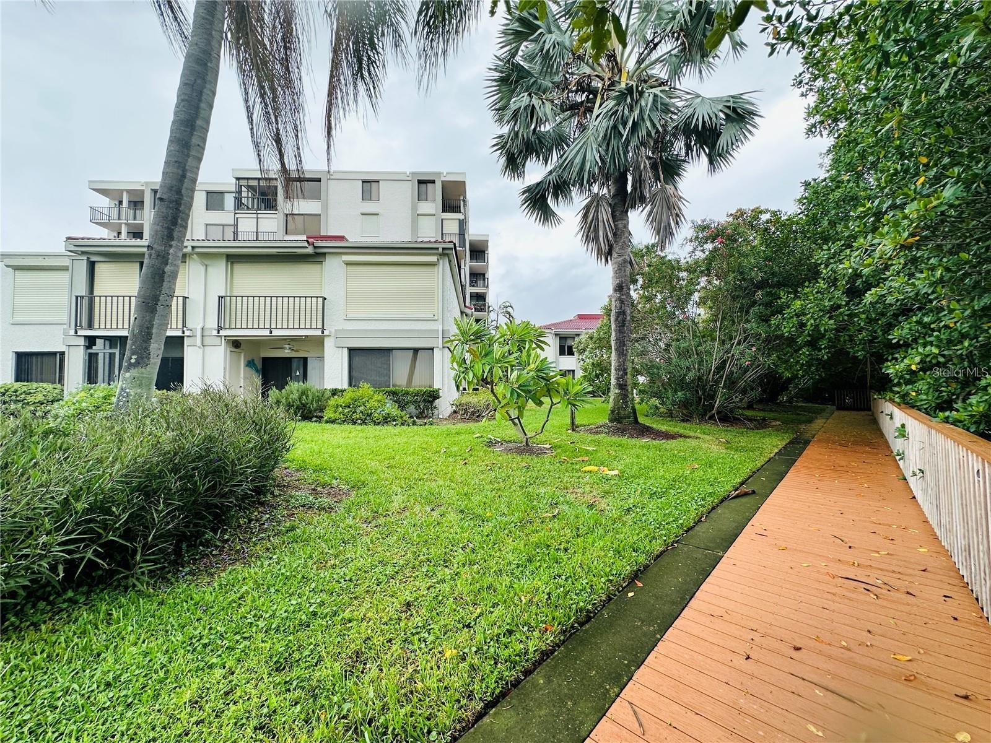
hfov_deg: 102.1
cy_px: 372
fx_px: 401
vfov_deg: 85.7
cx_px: 496
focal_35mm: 14
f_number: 2.2
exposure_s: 1/337
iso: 40
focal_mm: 2.22
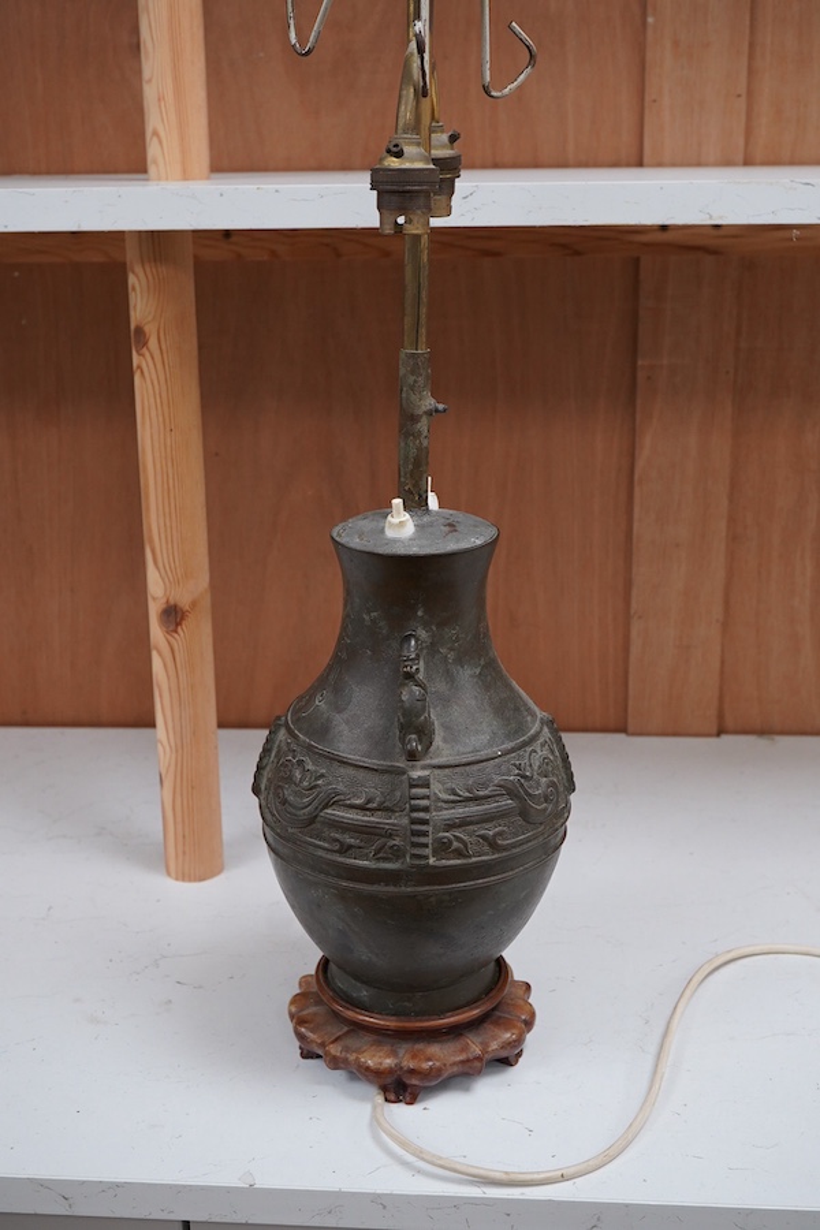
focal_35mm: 45
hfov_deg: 29.9
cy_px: 615
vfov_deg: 43.6
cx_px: 410
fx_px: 1537
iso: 1250
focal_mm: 30
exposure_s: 1/125
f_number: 9
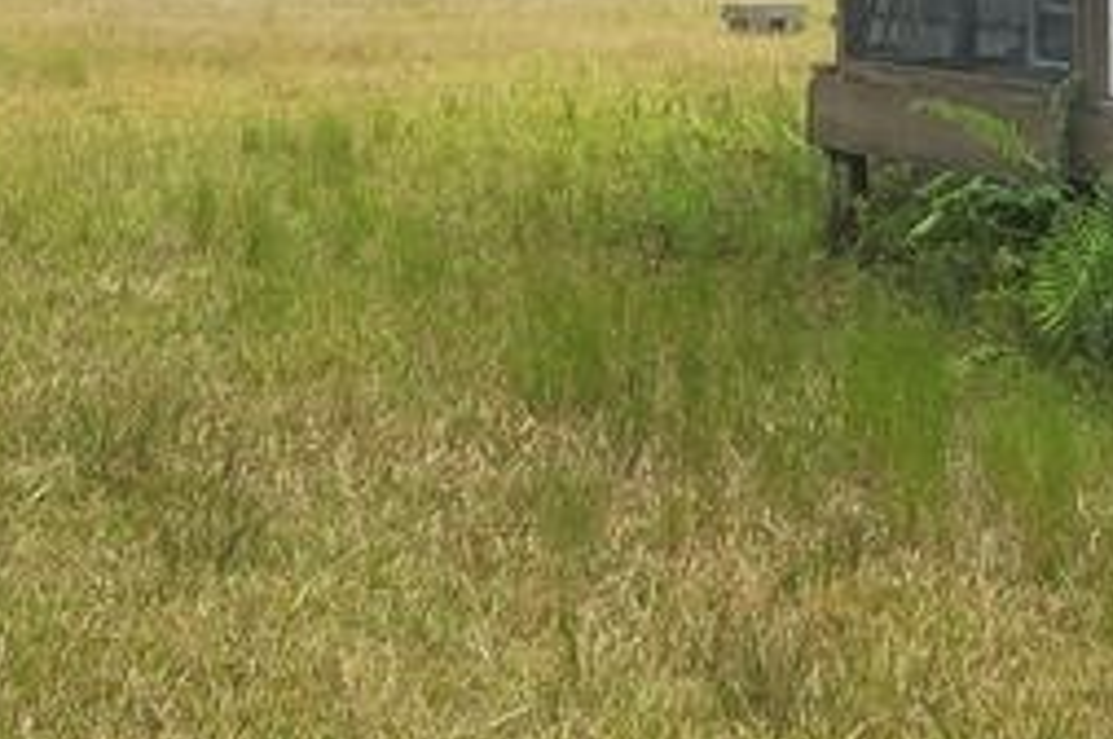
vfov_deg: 13.6
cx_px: 858
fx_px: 2995
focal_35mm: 97
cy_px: -163
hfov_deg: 20.9
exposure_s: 1/1941
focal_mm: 5.4
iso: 20
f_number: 1.8
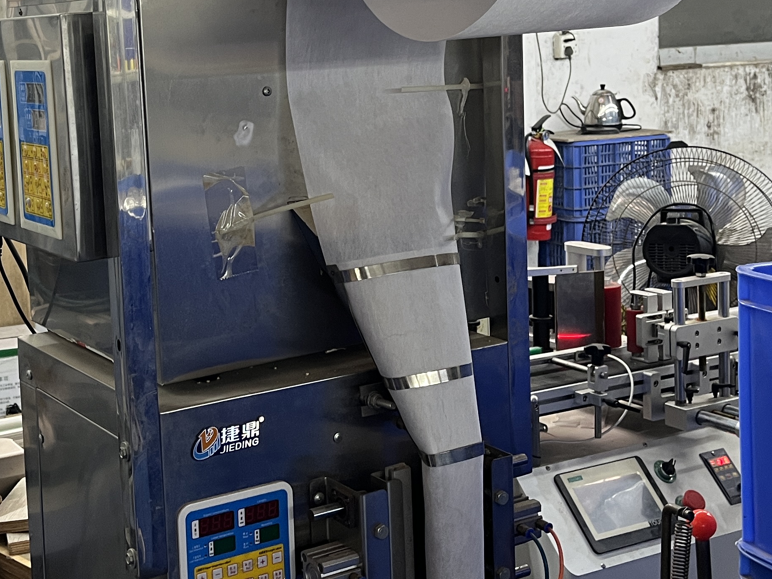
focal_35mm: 57
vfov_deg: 25.3
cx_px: 210
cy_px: 125
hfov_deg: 33.2
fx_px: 1271
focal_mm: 5.1
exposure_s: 1/50
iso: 125
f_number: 1.6
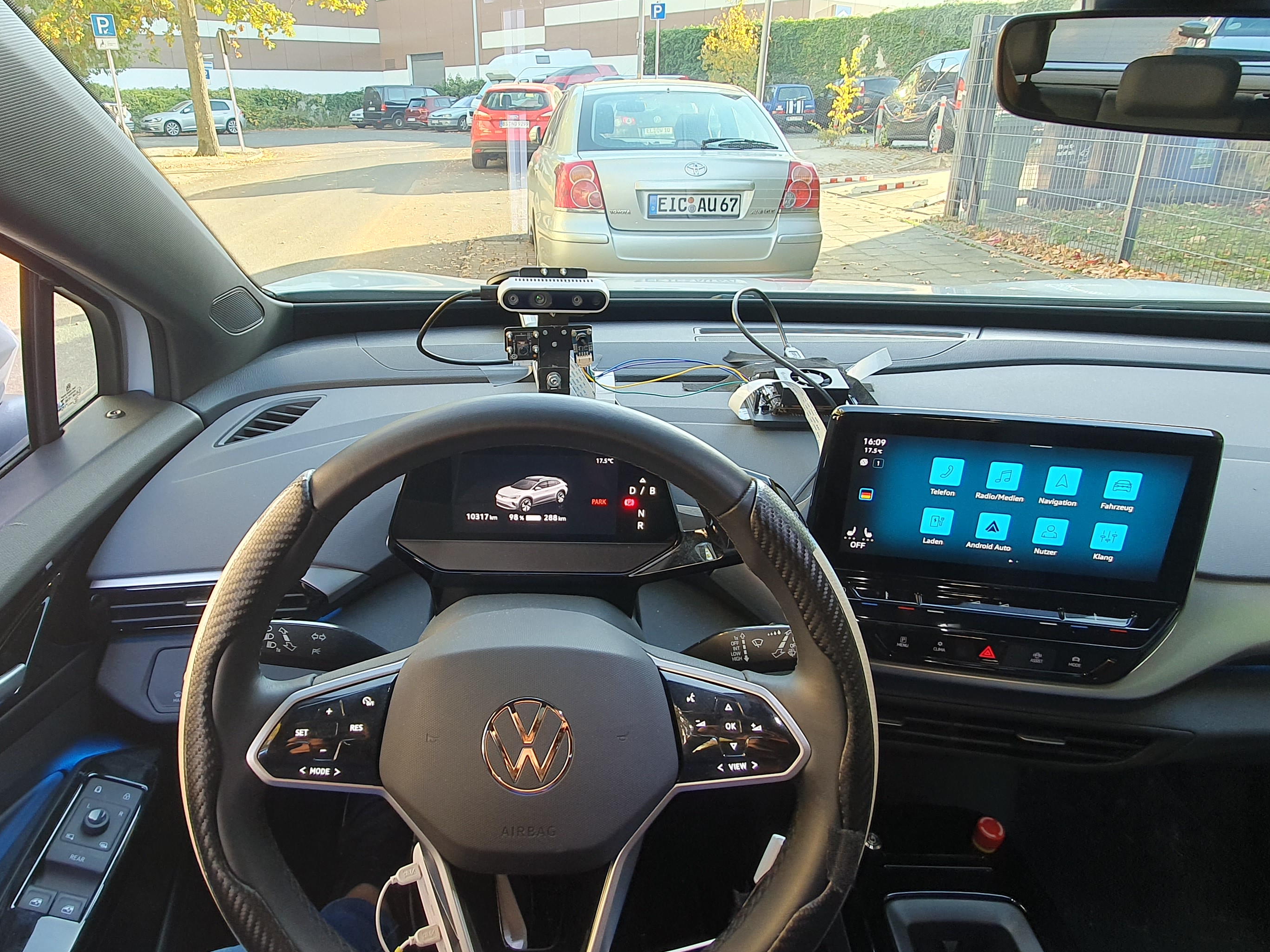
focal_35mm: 22
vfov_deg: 61.0
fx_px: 807
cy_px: 436
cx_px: 551
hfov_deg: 76.0
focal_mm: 1.8
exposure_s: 1/50
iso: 50
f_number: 2.2
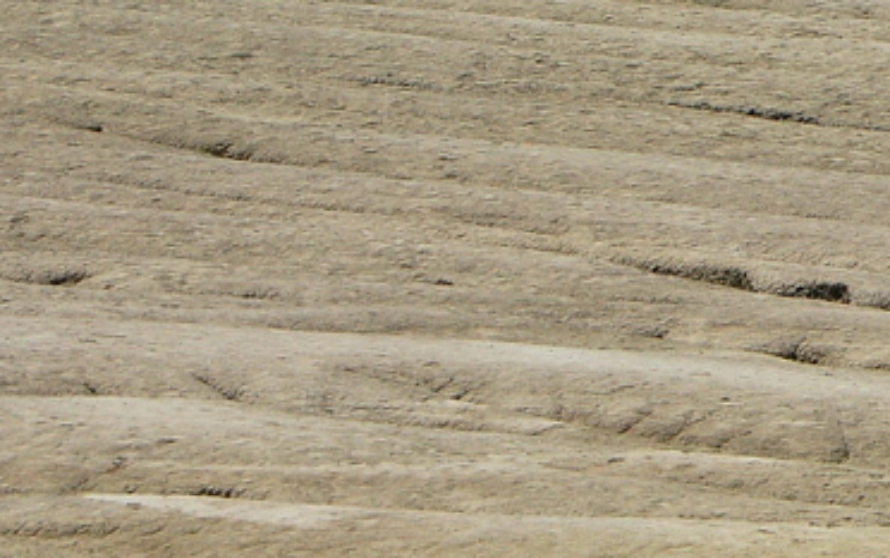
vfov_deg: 2.5
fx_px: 12539
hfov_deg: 4.0
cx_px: 1254
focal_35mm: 517
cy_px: 44
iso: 400
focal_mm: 105
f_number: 10
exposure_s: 1/1600
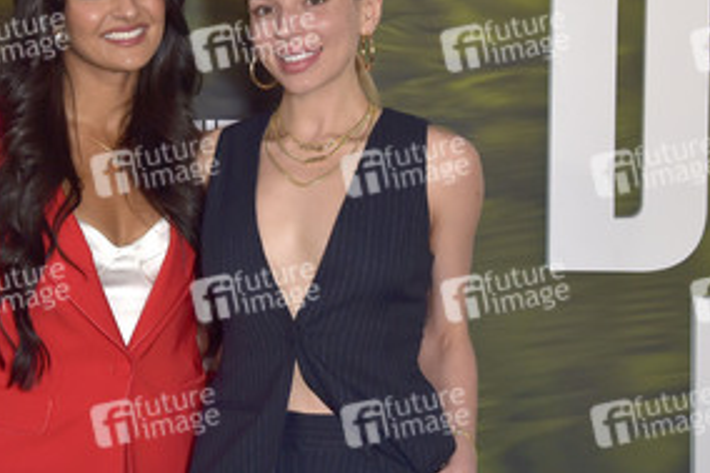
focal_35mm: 76
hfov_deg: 26.4
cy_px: 230
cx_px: 188
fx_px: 1498
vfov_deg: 17.9
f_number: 6.3
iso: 800
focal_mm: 48
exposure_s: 1/200
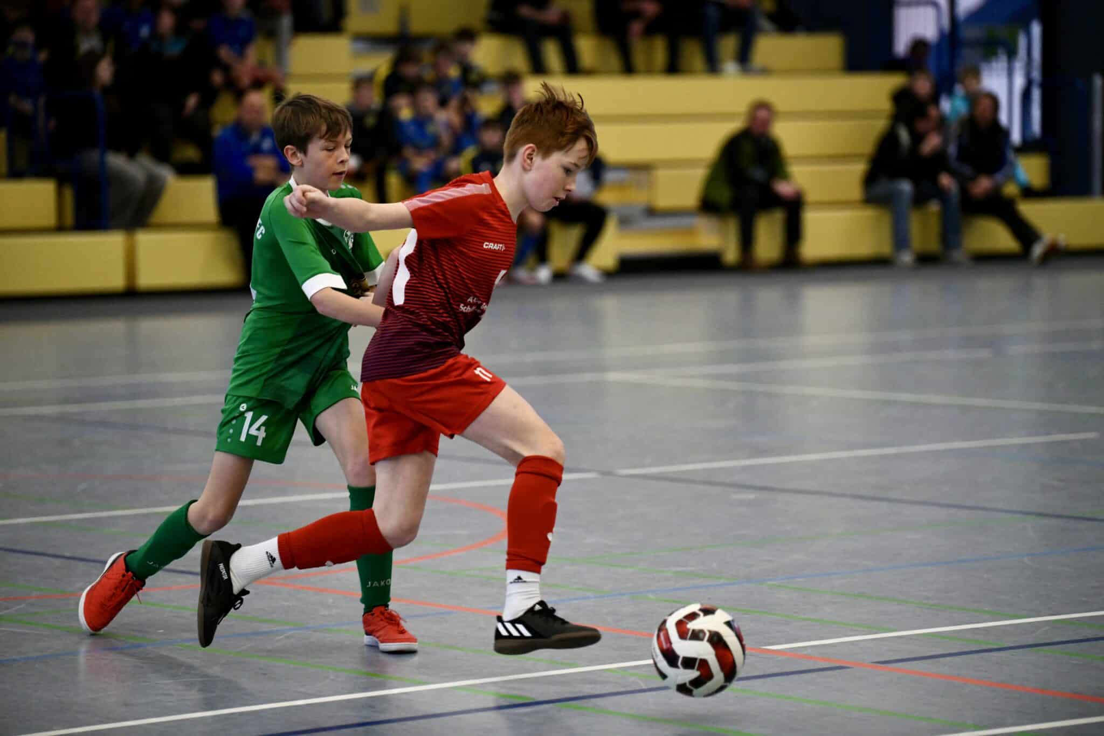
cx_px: 552
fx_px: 4446
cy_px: 368
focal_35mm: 145
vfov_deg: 9.5
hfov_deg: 14.2
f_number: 2.8
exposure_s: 1/1250
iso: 5000
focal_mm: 145
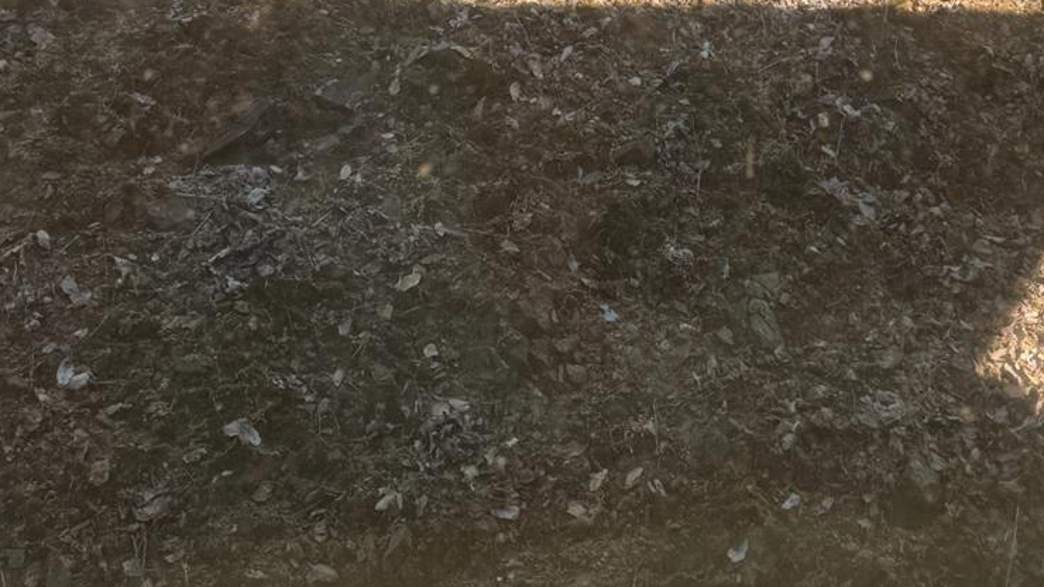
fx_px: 1467
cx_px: 716
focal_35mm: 53
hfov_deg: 38.6
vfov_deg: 20.8
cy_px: -156
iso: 80
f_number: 1.78
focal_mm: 6.76
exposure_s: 1/1285
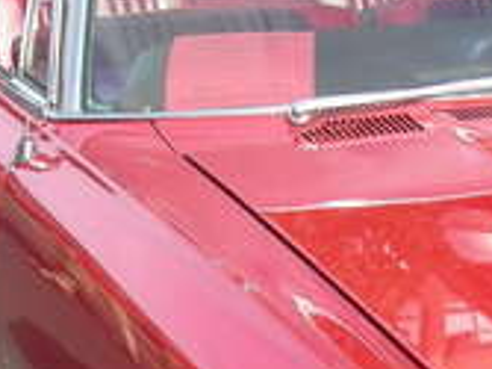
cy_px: 375
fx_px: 2386
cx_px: 763
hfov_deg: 11.3
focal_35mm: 168
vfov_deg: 8.8
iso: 50
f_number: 2.8
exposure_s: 1/287
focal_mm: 5.7
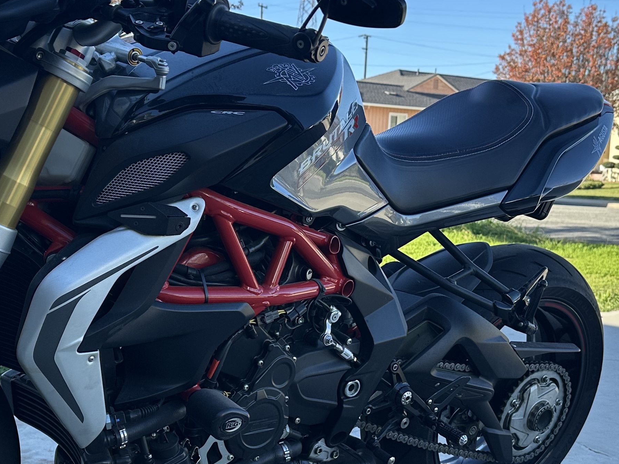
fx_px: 966
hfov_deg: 35.2
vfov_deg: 26.9
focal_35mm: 54
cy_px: 293
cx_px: 212
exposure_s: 1/1131
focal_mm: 6.86
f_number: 1.78
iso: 80
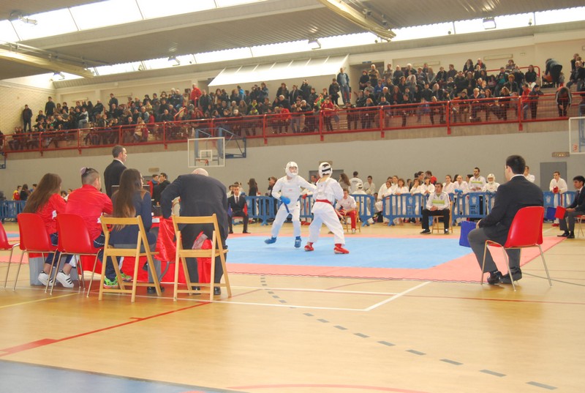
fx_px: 684
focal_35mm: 42
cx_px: 292
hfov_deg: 46.3
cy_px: 196
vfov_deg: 32.0
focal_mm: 28
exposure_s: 1/125
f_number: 4.2
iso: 800
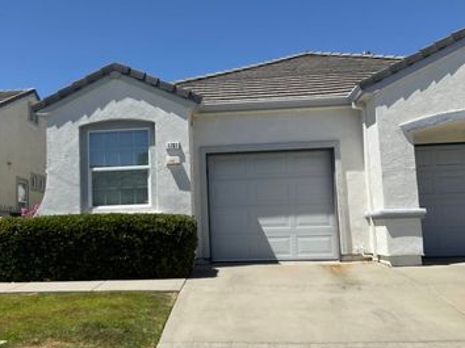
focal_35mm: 41
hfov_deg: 45.6
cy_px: 167
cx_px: 187
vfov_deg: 35.1
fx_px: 550
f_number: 1.8
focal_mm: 3
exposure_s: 1/4405
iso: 16
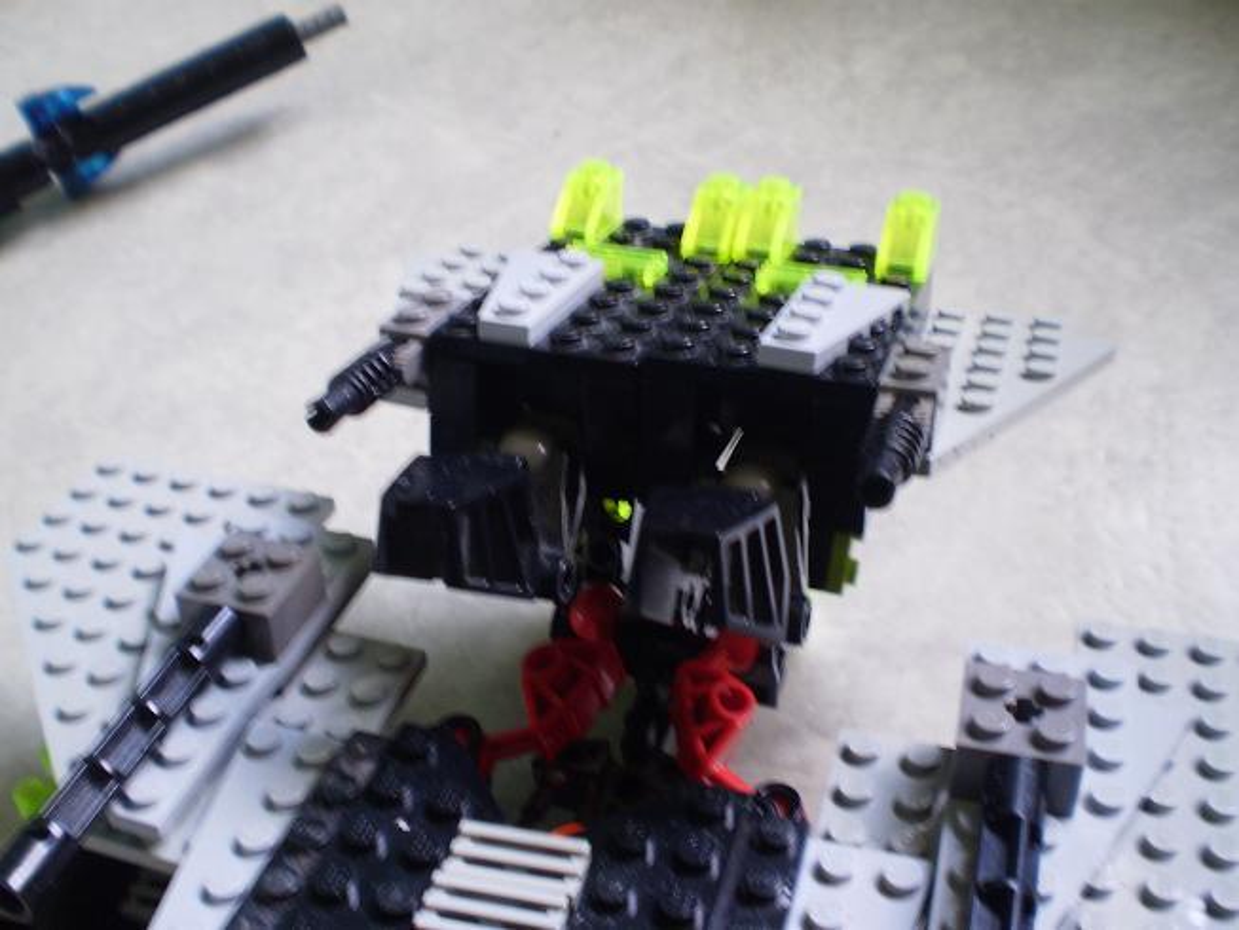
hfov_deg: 51.3
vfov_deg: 39.7
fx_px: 1289
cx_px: 620
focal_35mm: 36
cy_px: 465
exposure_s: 1/10
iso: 125
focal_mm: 6.3
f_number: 3.1
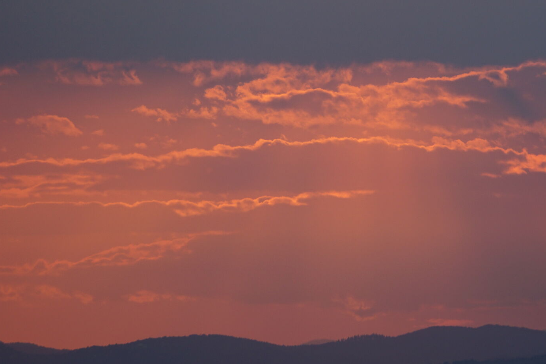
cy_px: 60
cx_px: 412
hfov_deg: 3.2
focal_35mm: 650
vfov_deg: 2.1
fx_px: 9856
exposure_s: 1/400
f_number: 6.3
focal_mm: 250
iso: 160
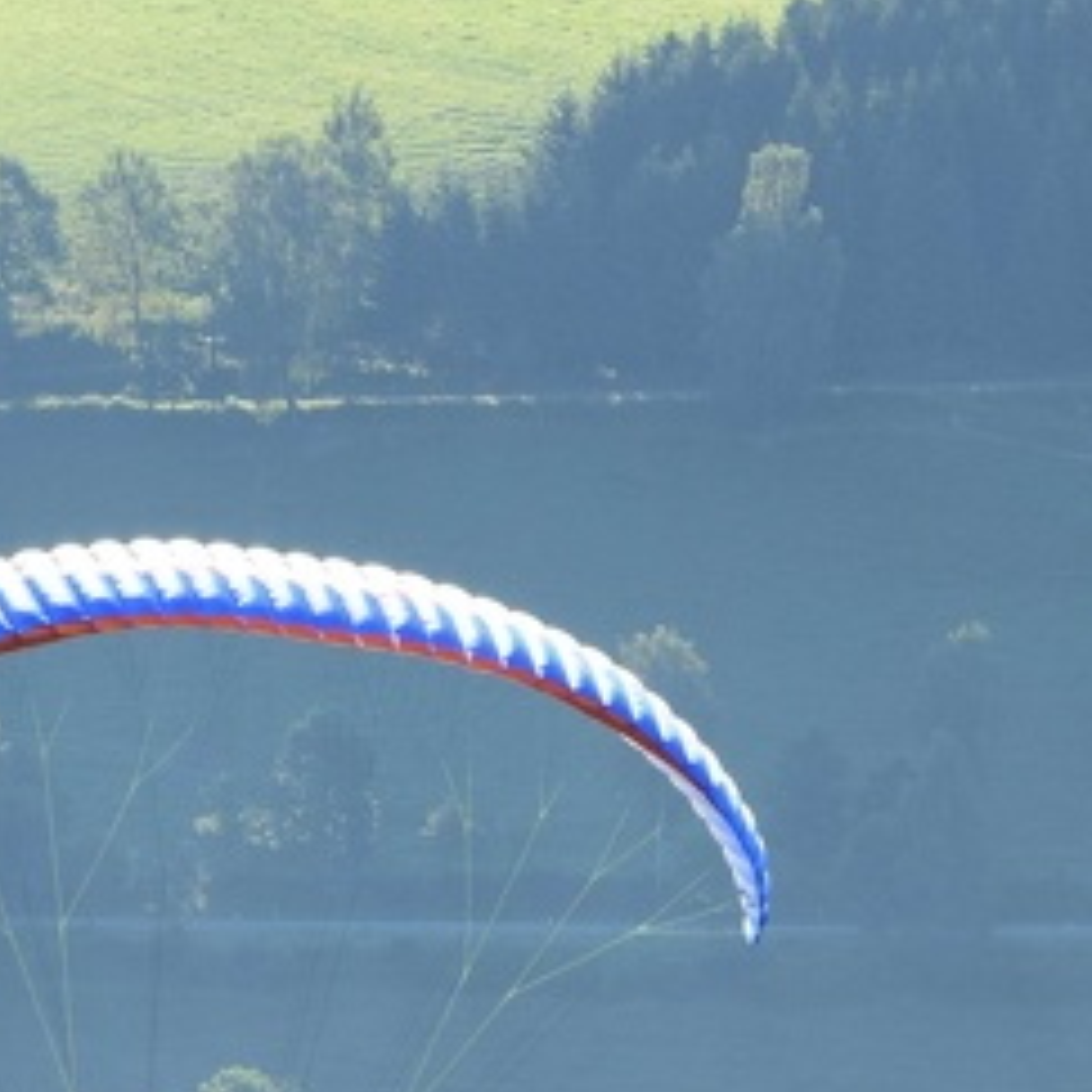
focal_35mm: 435
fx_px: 15539
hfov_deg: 4.0
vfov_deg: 4.0
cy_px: 750
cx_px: 697
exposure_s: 1/320
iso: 400
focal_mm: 105
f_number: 11
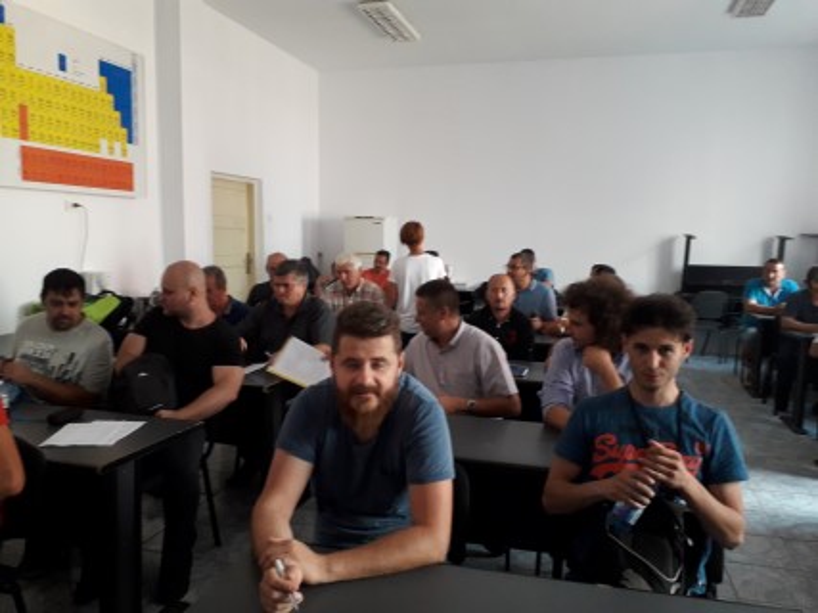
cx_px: 409
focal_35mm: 27
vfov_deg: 51.3
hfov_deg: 65.3
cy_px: 306
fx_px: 638
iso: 200
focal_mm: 3.6
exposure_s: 1/50
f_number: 1.9
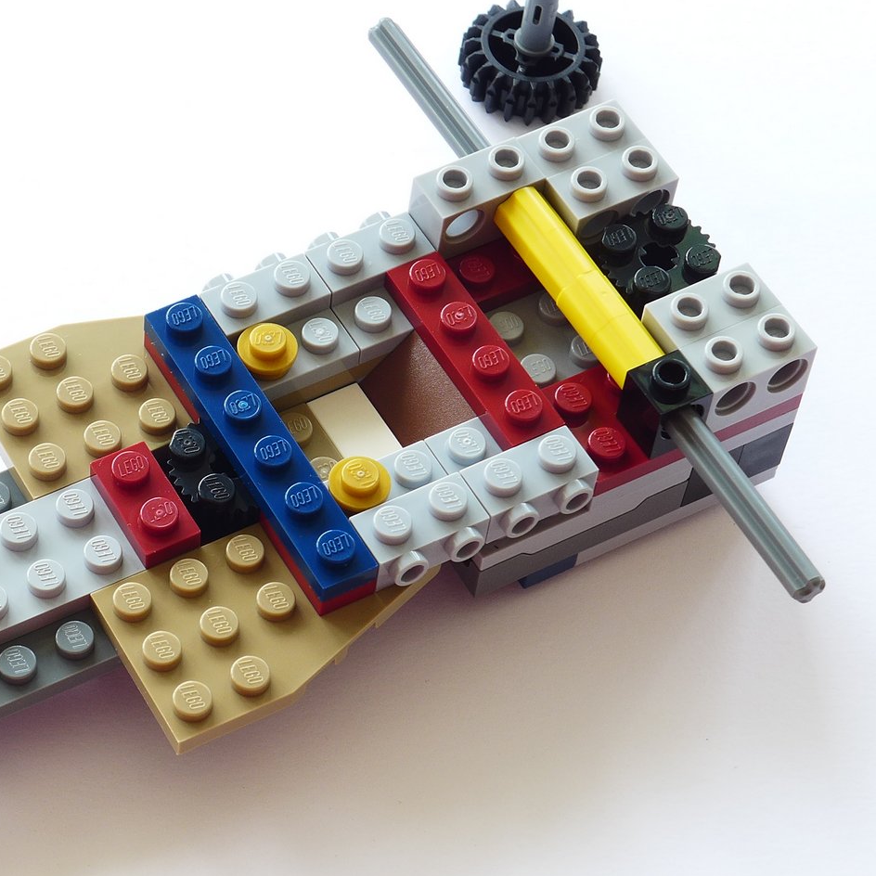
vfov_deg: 17.1
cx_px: 112
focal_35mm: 102
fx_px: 2920
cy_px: 492
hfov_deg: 16.9
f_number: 4
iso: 80
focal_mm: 11.8
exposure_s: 1/40
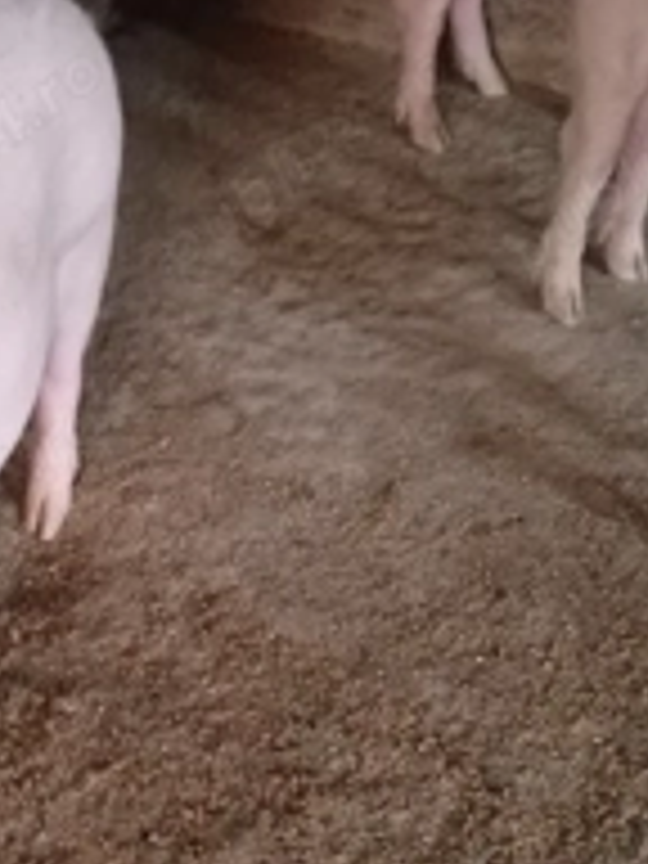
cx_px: 45
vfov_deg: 36.5
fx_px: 1298
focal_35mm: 52
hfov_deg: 26.9
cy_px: 567
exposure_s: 1/12.5
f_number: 1.8
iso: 4667
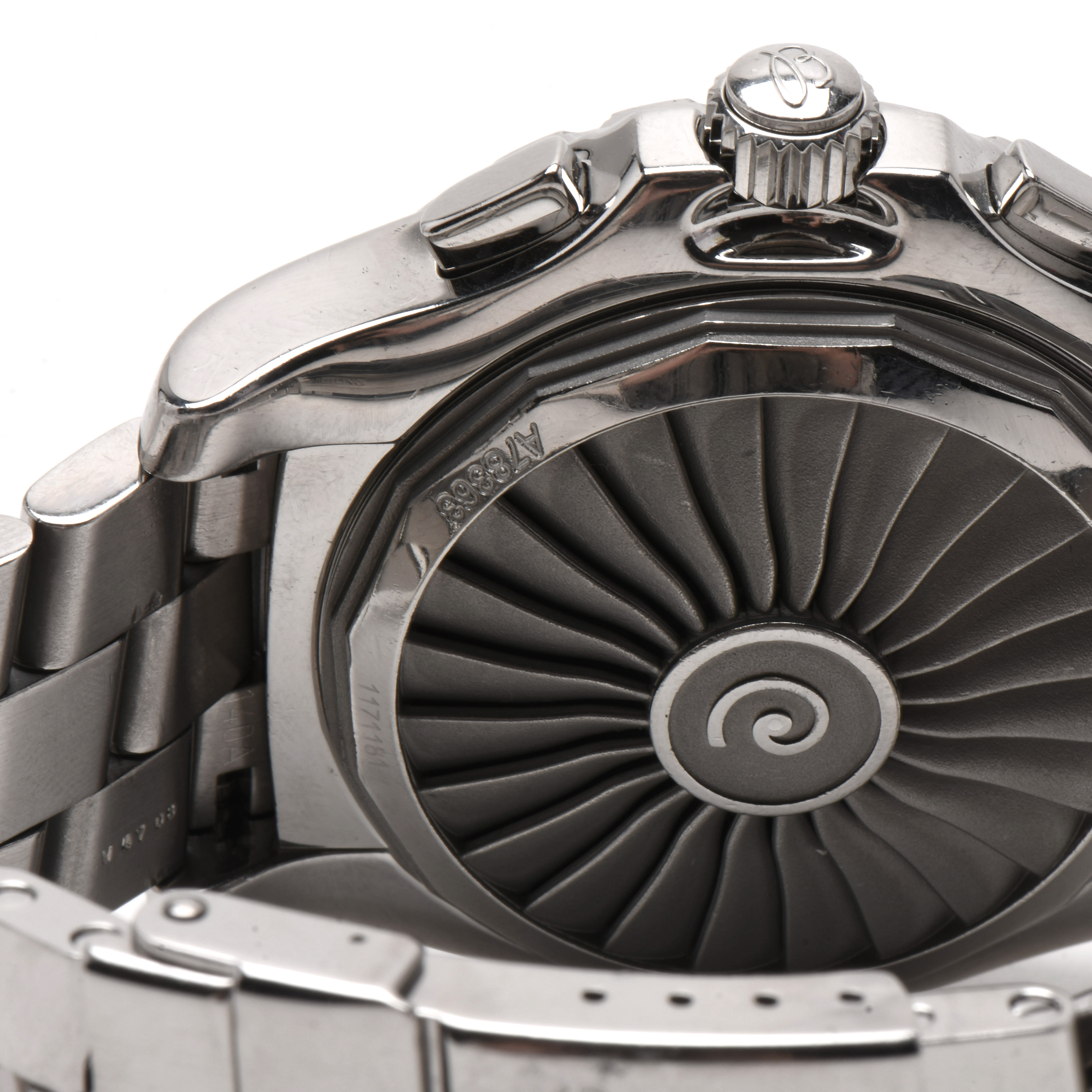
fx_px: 5805
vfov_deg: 10.7
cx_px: 805
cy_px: 546
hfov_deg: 10.7
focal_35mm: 163
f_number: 25
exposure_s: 1/100
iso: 100
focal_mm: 85
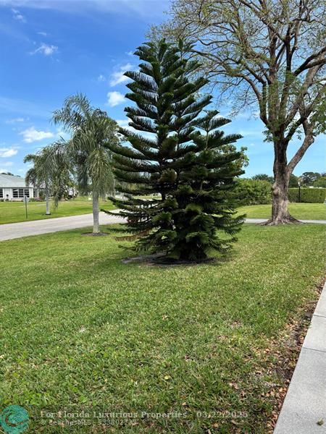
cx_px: 163
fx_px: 326
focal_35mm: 26
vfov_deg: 67.3
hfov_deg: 53.1
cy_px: 217
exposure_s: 1/1233
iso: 50
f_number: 1.6
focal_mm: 5.96
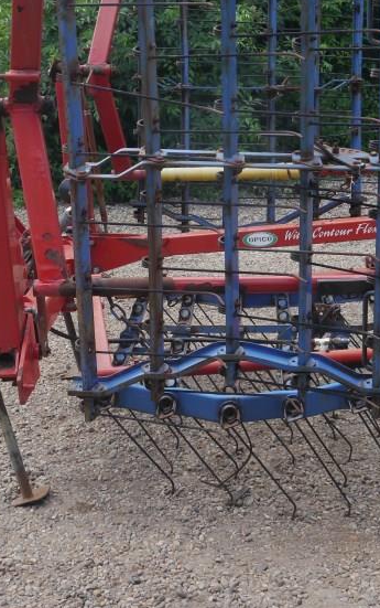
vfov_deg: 32.1
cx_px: 235
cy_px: 189
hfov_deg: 20.6
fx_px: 1043
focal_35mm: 63
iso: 160
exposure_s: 1/200
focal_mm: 16
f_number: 5.6
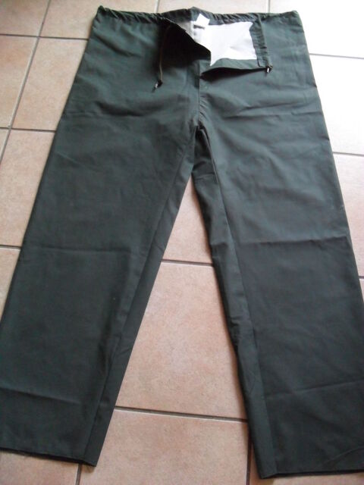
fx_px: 491
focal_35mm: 35
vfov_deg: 52.6
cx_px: 182
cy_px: 242
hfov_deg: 40.7
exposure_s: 1/10
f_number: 3
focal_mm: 6.3
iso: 400
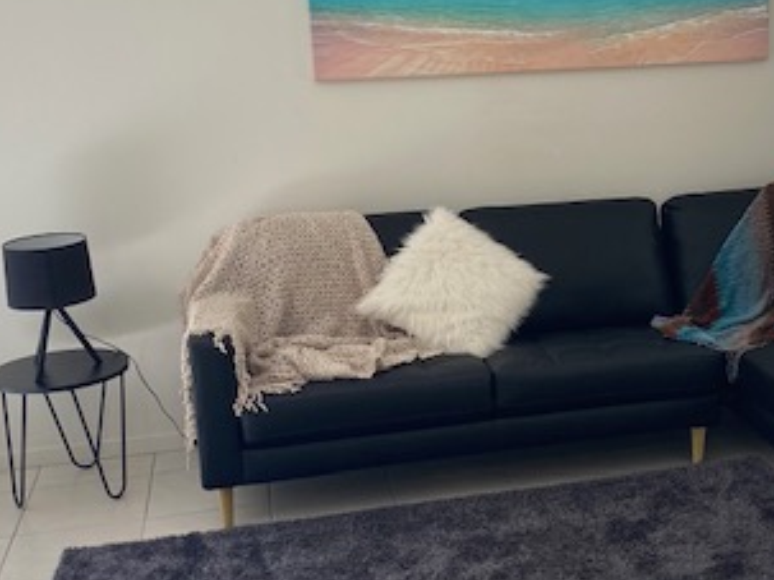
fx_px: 1229
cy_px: 266
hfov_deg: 34.3
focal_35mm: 55
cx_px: 565
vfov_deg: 26.5
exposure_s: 1/100
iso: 50
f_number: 1.8
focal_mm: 4.25
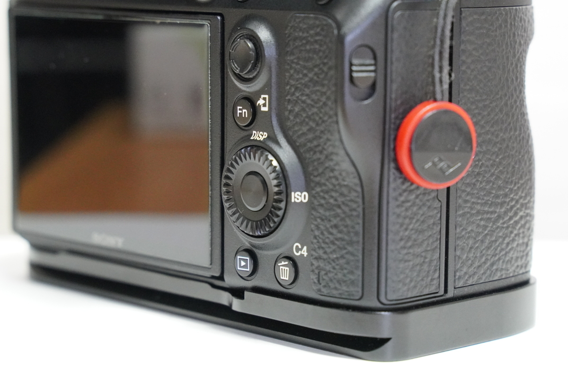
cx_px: 284
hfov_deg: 20.3
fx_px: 1587
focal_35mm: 100
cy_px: 190
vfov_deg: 13.6
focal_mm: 67
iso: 6400
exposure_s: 1/60
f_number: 6.3
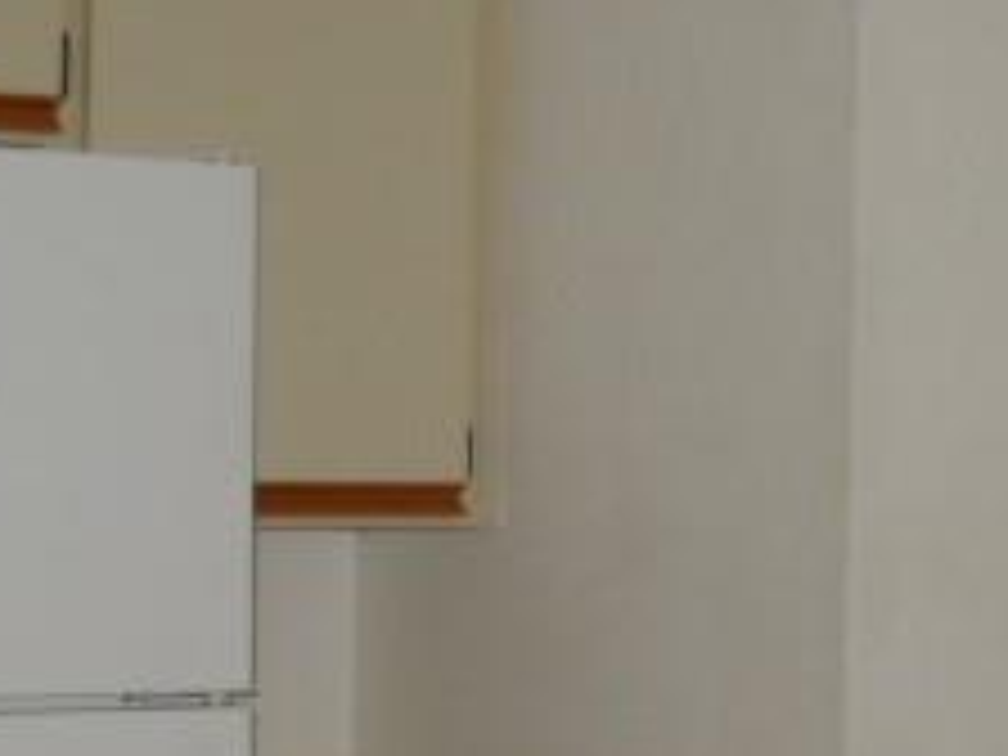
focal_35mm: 117
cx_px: 729
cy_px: 814
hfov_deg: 16.8
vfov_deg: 12.5
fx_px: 3407
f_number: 3.1
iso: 100
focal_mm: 6.72
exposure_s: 1/30
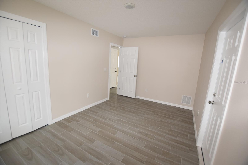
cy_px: 82
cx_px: 124
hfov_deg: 100.4
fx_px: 103
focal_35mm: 15
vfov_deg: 77.3
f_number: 4
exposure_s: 1/60
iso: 800
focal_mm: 10
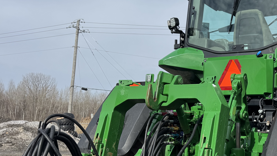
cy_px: 119
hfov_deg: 40.7
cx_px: 245
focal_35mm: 47
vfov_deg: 25.1
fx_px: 345
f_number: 1.78
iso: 80
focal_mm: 6.76
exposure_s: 1/5348
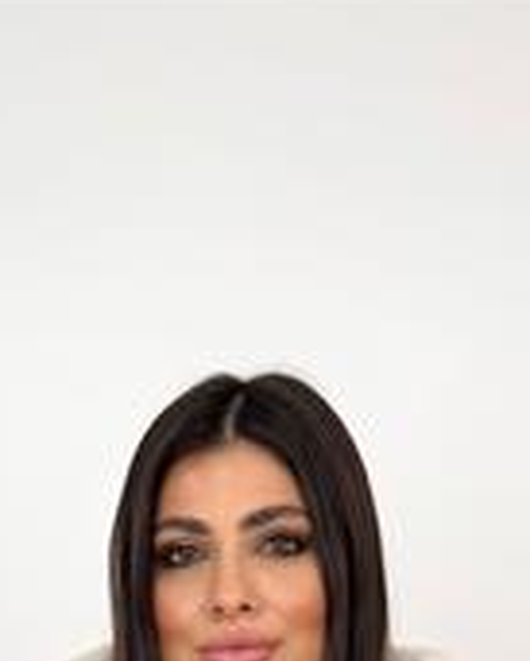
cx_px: 221
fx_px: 1254
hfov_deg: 23.8
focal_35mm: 64
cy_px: 881
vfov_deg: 25.2
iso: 80
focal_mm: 6.76
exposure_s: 1/450
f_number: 1.78
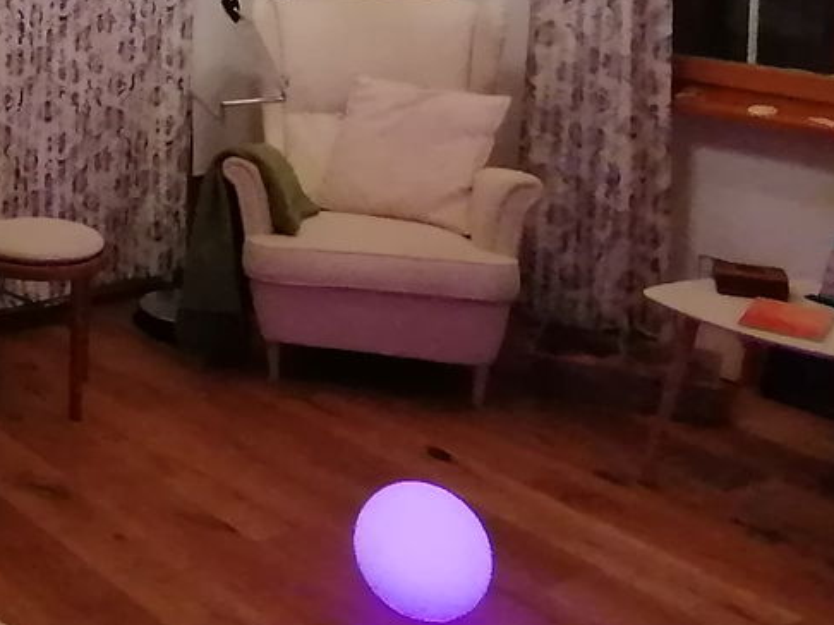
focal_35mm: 56
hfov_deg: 30.2
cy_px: -105
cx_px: -118
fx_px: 1349
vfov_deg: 24.0
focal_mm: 2.7
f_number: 2.4
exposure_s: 1/33.3
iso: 400
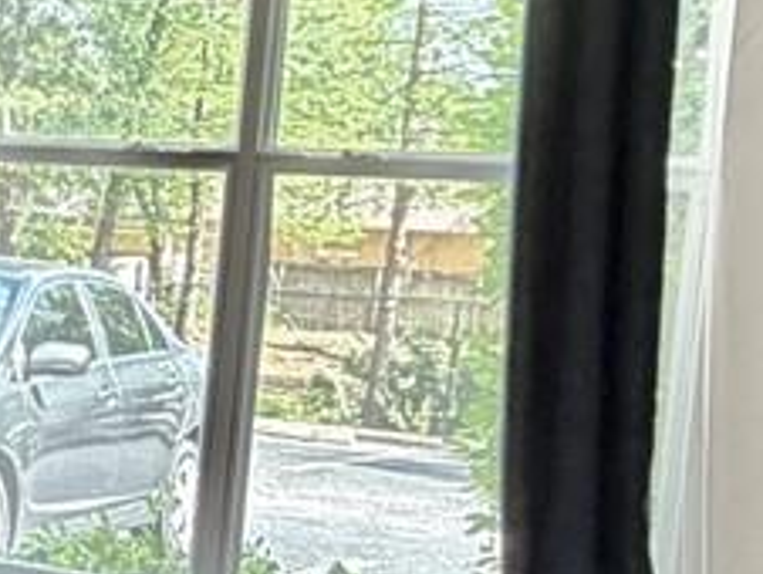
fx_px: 2184
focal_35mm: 99
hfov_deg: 16.2
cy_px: 341
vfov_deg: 15.0
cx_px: -665
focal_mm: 2.22
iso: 160
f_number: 2.2
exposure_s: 1/60
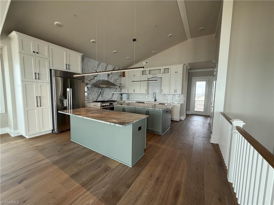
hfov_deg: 102.1
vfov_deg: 85.7
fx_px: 111
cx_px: 137
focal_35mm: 14
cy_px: 102
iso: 80
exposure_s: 1/120
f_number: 2.2
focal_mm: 2.22
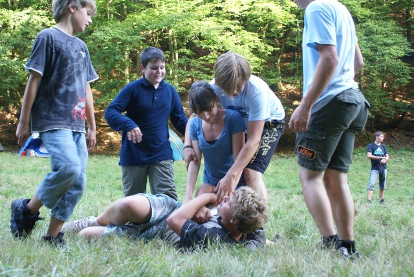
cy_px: 138
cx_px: 207
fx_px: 518
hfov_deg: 43.6
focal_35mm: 45
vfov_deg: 29.9
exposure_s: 1/125
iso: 800
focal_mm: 30
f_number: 5
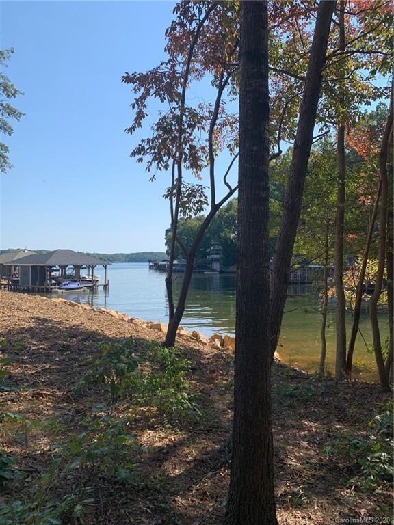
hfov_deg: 53.1
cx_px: 197
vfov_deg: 67.3
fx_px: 395
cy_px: 262
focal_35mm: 26
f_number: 1.8
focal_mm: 4.25
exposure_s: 1/1812
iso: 25
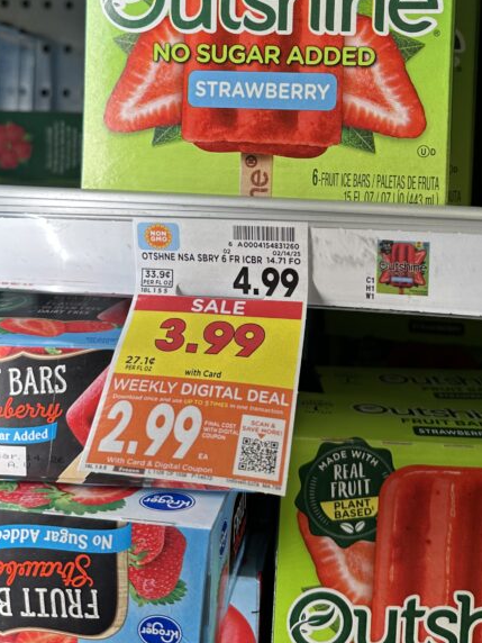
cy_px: 139
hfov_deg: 33.4
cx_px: 300
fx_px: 798
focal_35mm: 43
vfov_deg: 42.1
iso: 64
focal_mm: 6.86
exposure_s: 1/140
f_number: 1.78
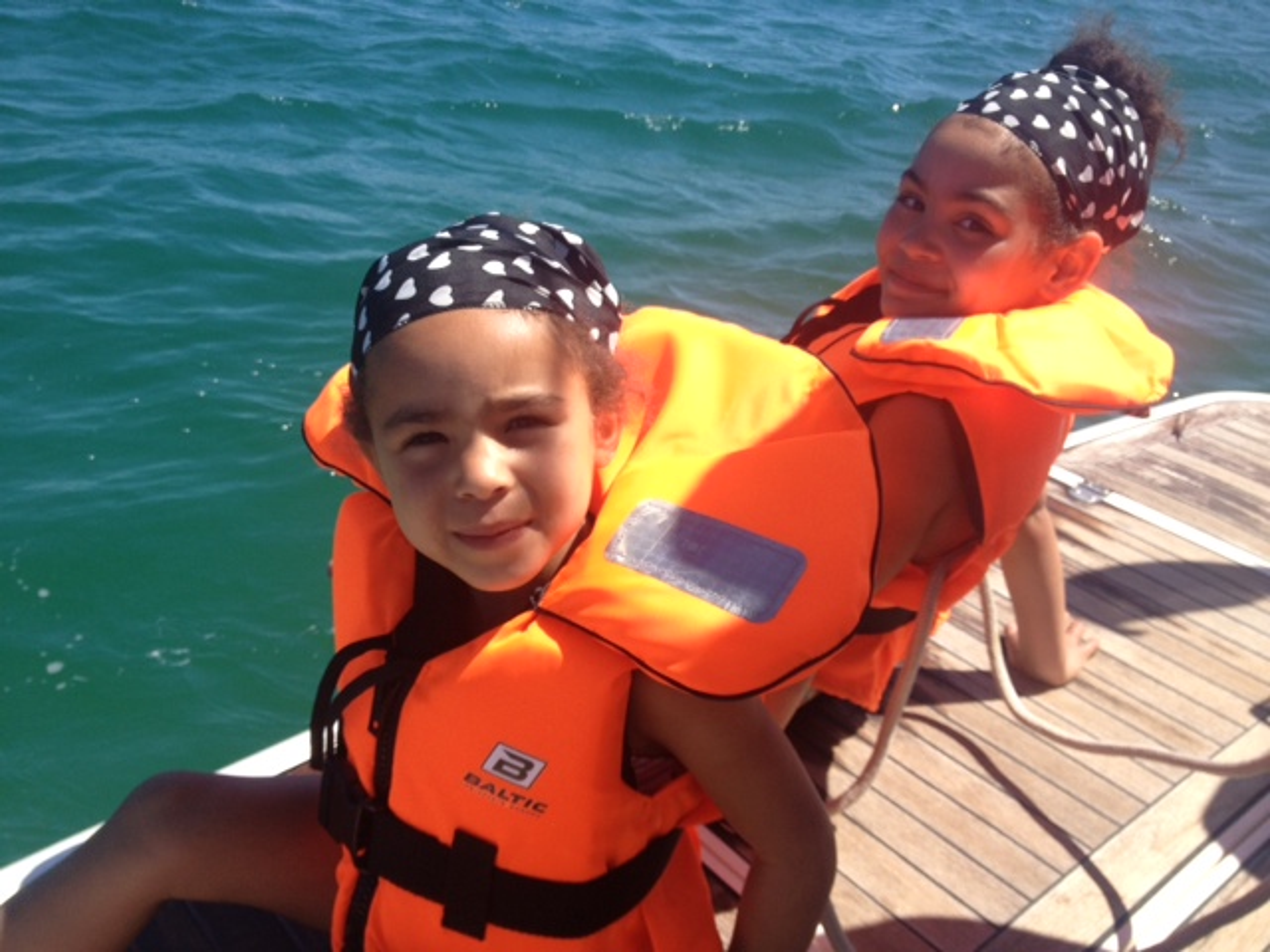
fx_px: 1284
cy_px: 476
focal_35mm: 35
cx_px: 635
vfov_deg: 40.7
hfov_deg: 52.6
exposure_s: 1/1175
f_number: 2.4
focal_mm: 4.28
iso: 50
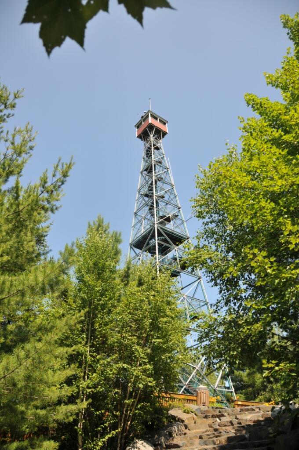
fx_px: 337
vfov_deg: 67.4
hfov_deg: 47.8
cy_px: 225
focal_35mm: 27
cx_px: 150
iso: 200
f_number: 3.5
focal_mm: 18
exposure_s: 1/1000
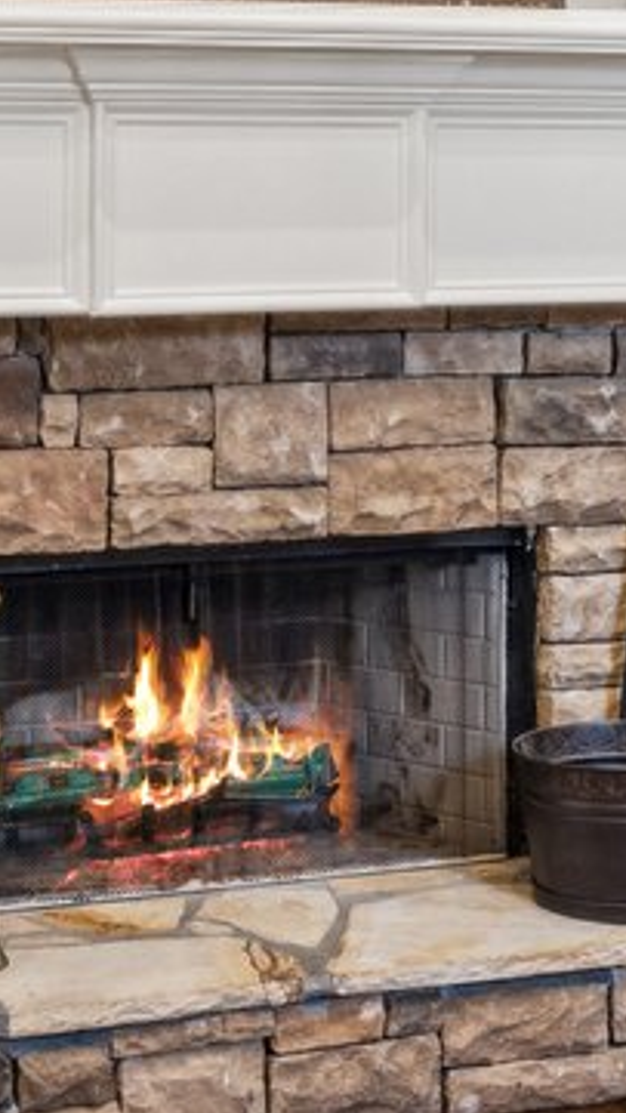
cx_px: 438
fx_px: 2804
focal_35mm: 95
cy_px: 171
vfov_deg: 22.1
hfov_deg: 12.7
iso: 400
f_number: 5.6
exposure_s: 1/25
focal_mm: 16
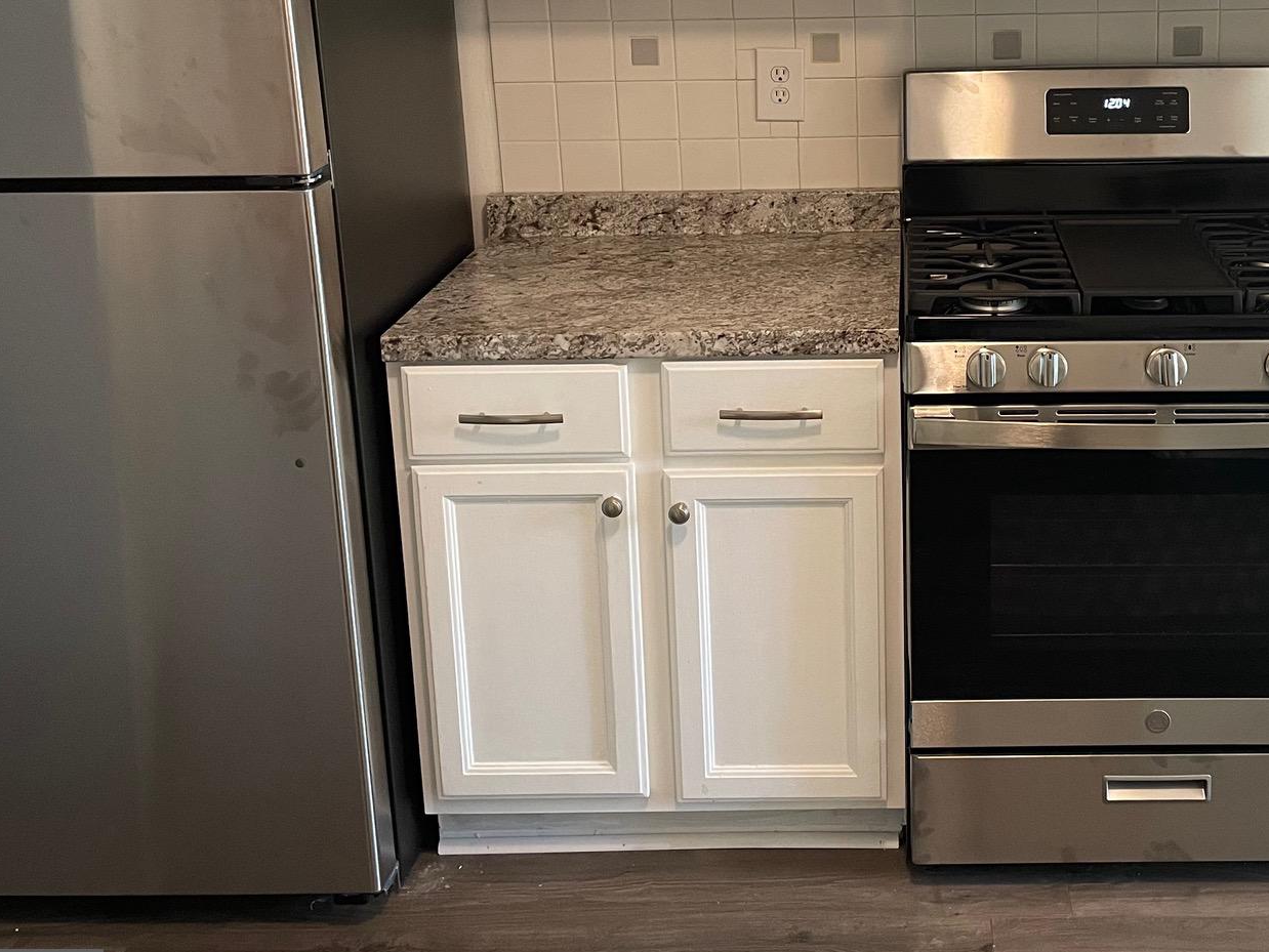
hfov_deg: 42.9
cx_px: 897
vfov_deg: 33.0
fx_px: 1577
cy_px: 246
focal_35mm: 43
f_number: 1.6
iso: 250
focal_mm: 4.2
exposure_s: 1/60
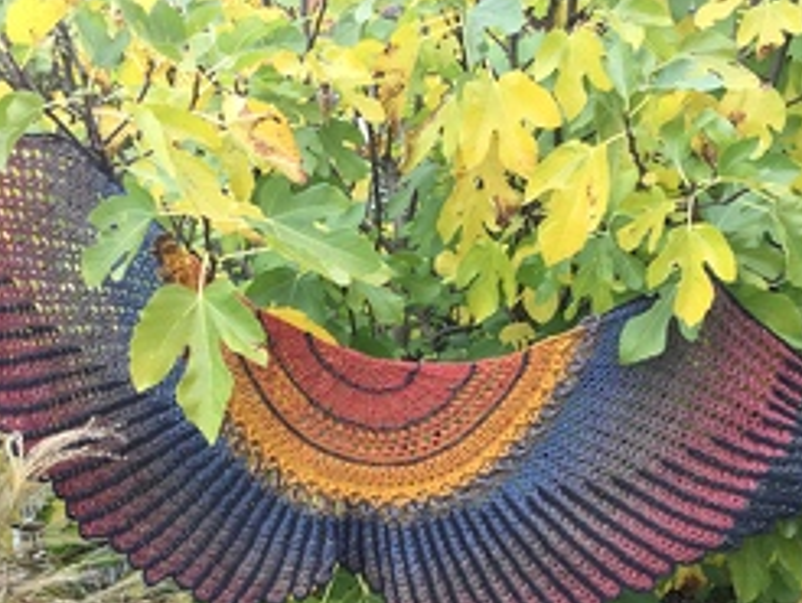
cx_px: 419
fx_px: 1020
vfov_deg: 32.6
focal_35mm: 44
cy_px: 414
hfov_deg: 42.9
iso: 40
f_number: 2.4
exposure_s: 1/100
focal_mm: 3.3
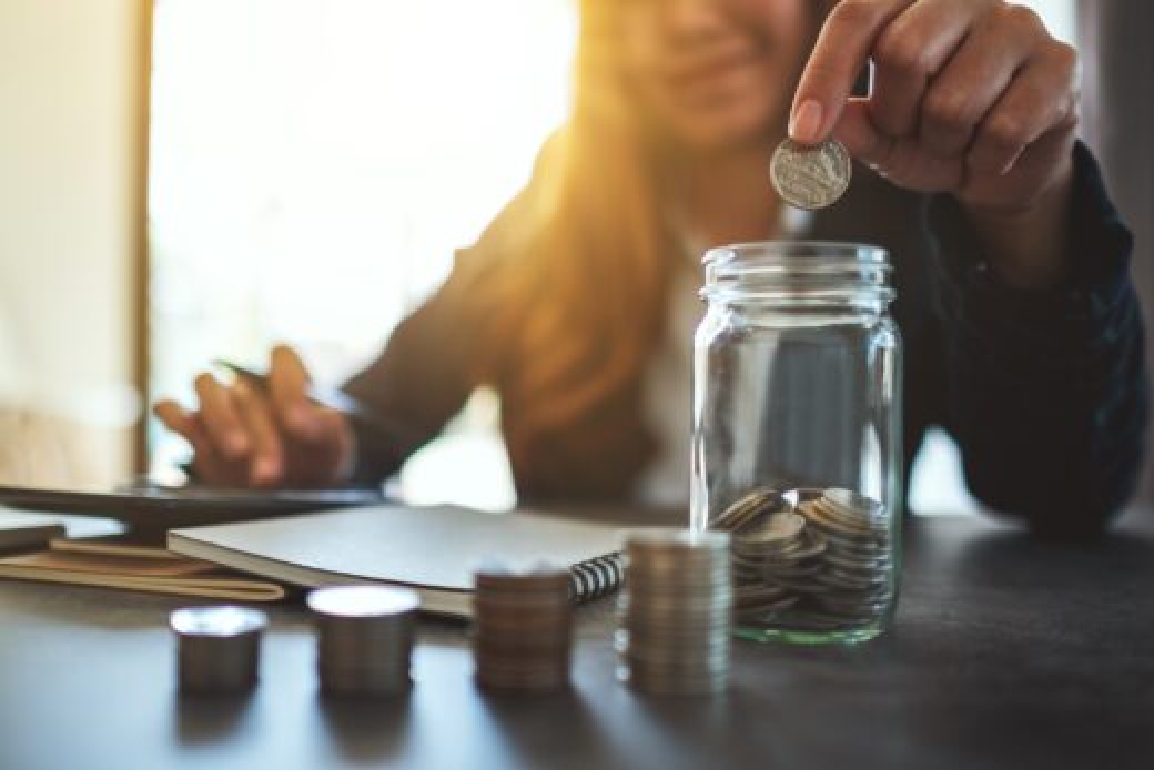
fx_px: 1122
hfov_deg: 54.4
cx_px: 577
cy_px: 385
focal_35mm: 35
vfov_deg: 37.9
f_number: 1.4
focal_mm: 23
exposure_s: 1/320
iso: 200
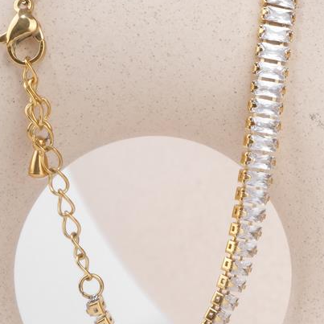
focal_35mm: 276
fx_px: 2923
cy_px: 158
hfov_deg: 6.3
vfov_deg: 6.3
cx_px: 148
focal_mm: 60.8
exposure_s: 1/200
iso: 400
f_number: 22
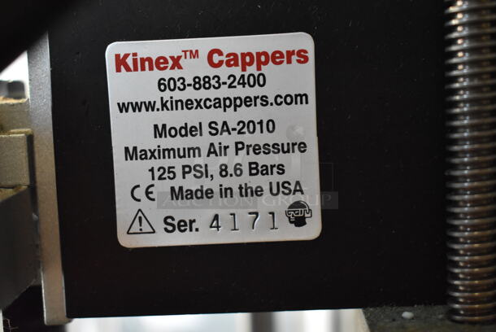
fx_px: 786
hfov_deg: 35.0
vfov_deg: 23.8
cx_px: 248
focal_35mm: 57
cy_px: 166
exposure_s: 1/60
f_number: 4.8
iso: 3200
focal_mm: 38
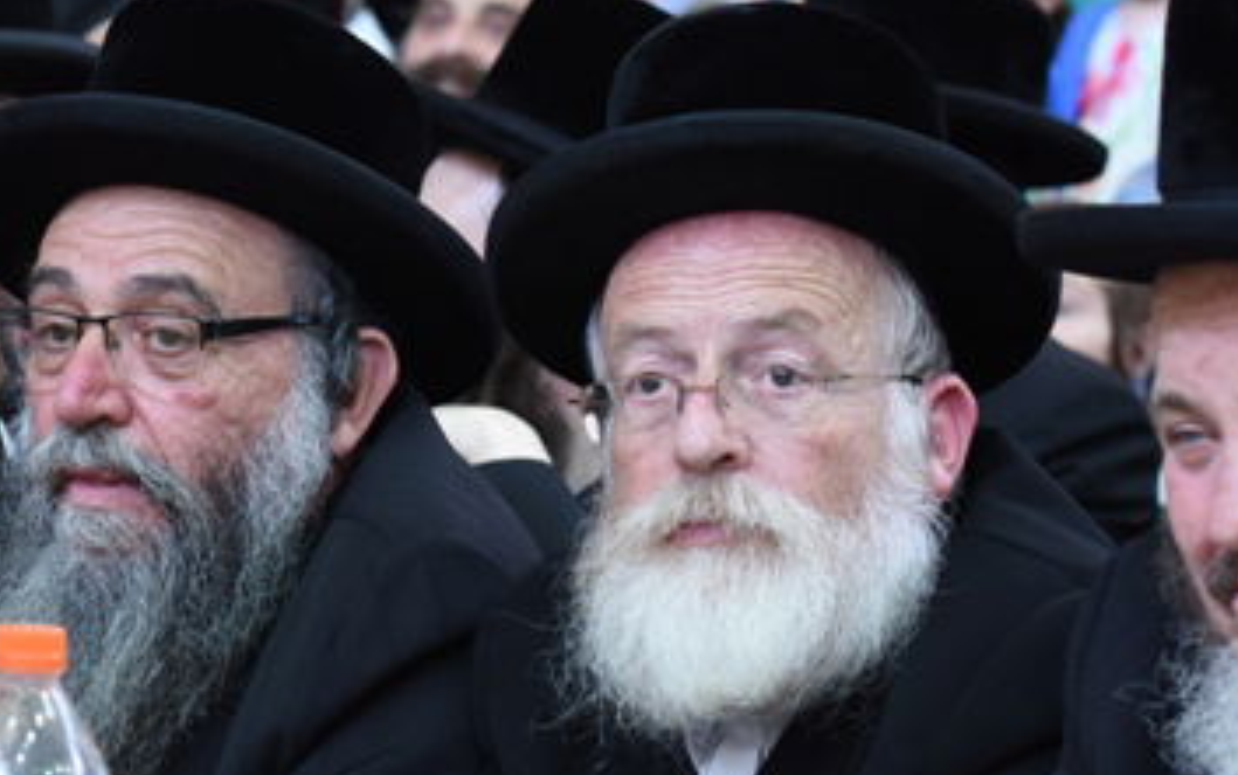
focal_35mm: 207
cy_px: 426
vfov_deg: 6.3
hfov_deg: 10.0
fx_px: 6987
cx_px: -116
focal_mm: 70
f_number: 4.5
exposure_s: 1/100
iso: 1600
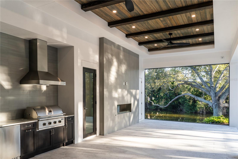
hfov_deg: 67.4
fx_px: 178
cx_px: 119
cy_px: 80
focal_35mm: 27
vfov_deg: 47.9
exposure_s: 1/30
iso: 250
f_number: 9
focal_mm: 27
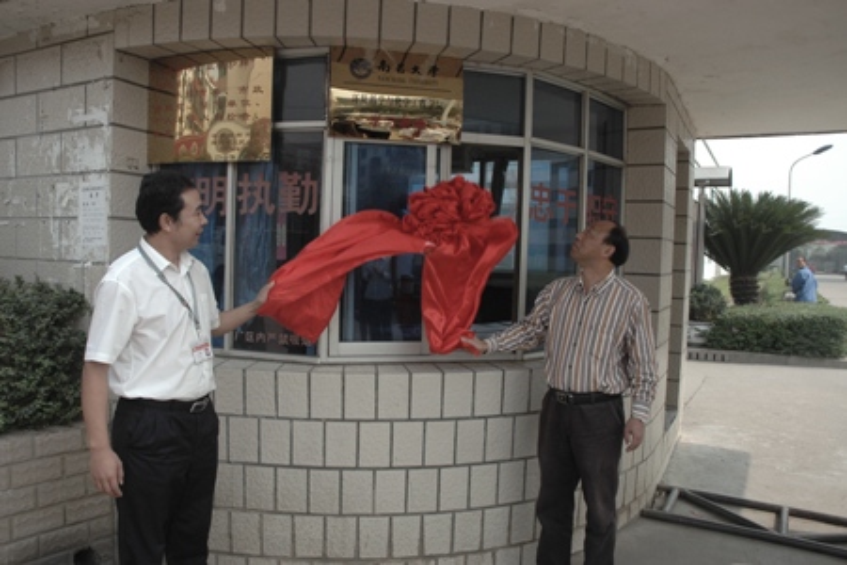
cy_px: 282
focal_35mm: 27
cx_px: 424
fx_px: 635
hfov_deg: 67.4
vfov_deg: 47.9
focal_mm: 18
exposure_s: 1/250
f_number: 8
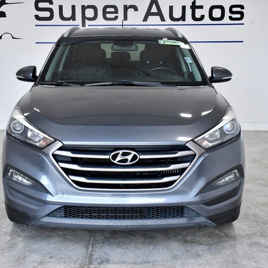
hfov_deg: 32.8
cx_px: 130
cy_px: 136
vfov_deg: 32.8
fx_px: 455
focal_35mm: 52
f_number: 10
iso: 2500
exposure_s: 1/400
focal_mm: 27
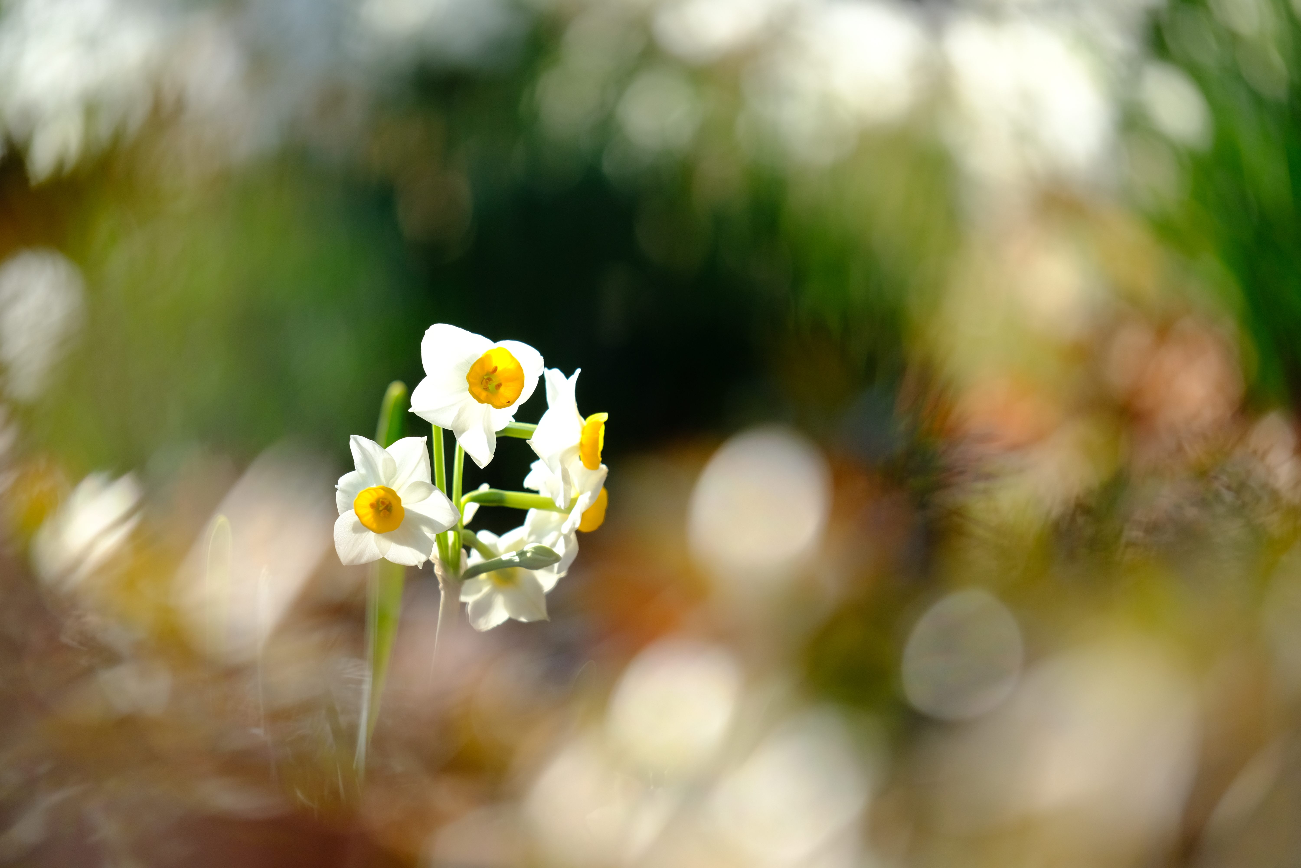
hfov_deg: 17.1
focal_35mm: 120
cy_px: 434
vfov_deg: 11.4
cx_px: 650
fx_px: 4336
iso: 400
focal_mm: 80
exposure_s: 1/1300
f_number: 2.8
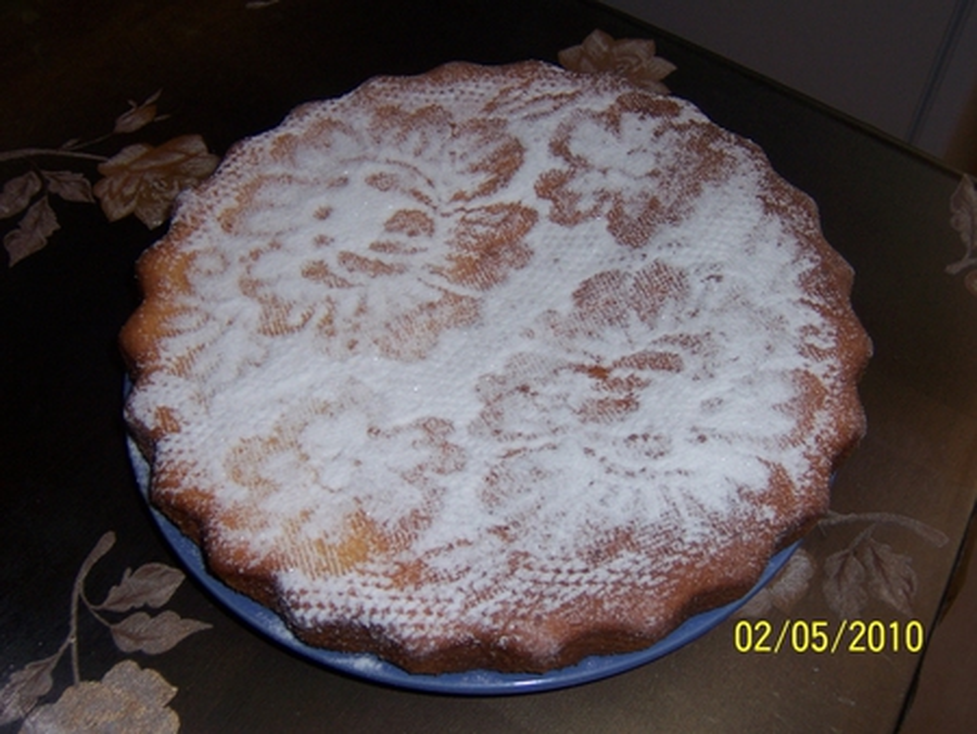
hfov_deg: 46.8
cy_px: 367
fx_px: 1130
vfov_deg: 36.0
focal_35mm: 40
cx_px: 488
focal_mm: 6.7
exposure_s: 1/60
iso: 80
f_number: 3.4
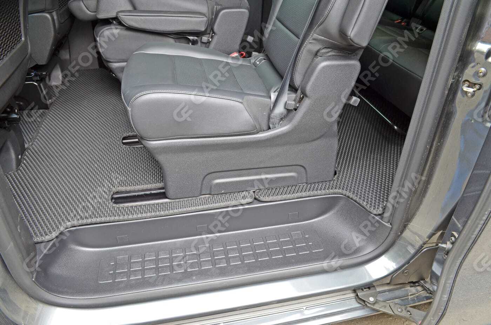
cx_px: 246
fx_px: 367
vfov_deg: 47.7
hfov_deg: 67.5
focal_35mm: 27
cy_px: 162
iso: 400
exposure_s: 1/30
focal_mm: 18
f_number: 9.5
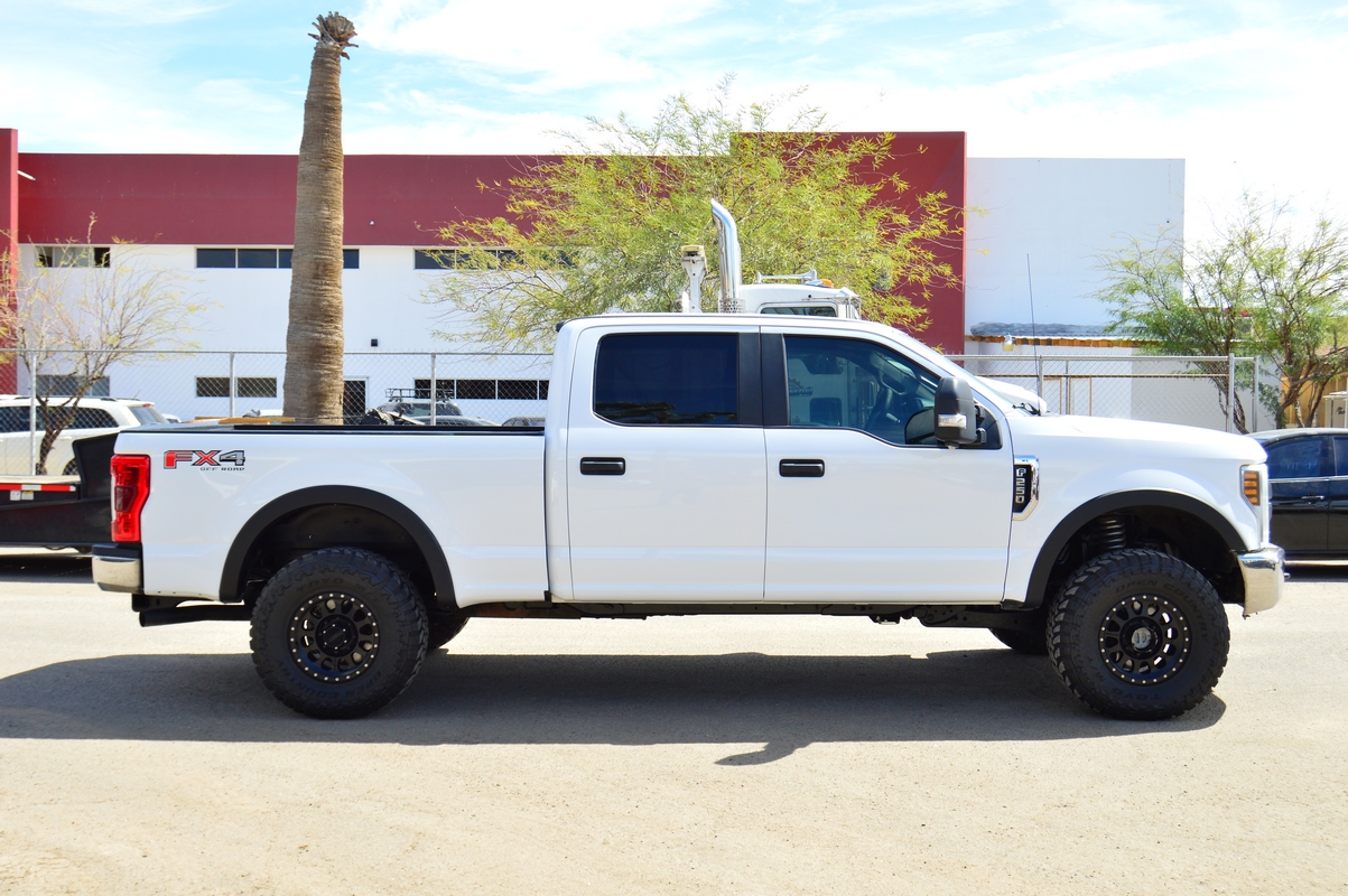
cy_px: 448
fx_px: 1347
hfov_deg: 53.2
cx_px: 674
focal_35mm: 36
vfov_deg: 36.8
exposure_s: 1/320
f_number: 7.1
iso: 200
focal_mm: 24
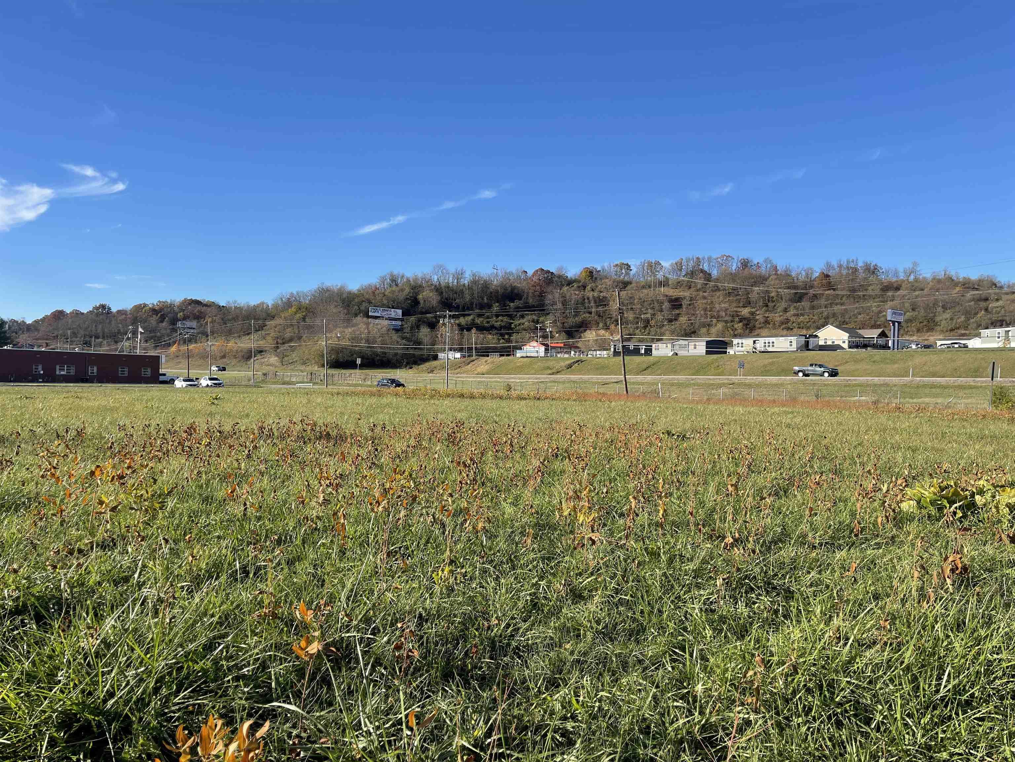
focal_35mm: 25
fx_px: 733
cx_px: 508
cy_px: 381
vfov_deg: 54.9
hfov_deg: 69.4
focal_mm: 5.1
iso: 32
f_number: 1.6
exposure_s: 1/2288
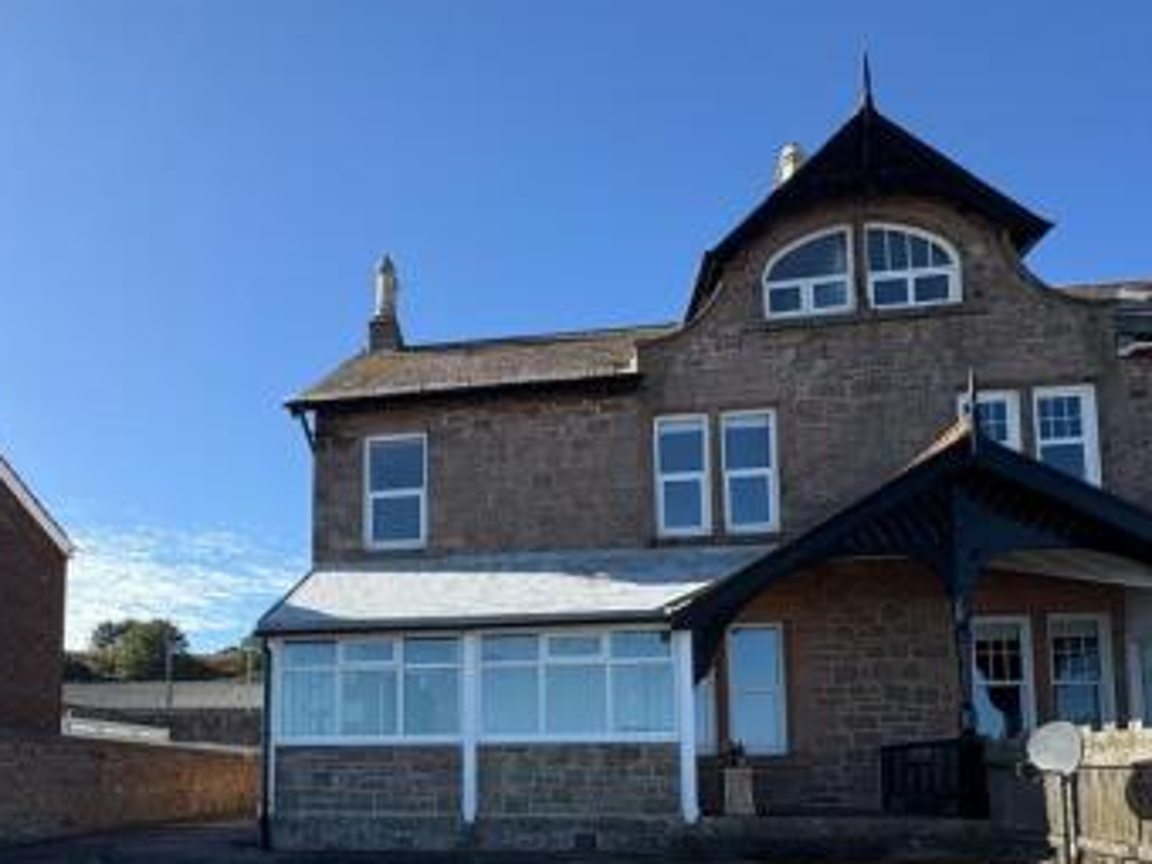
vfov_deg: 52.3
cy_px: 720
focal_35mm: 24
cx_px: 405
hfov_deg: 70.0
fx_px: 799
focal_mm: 2.22
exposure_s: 1/1178
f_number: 2.2
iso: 64
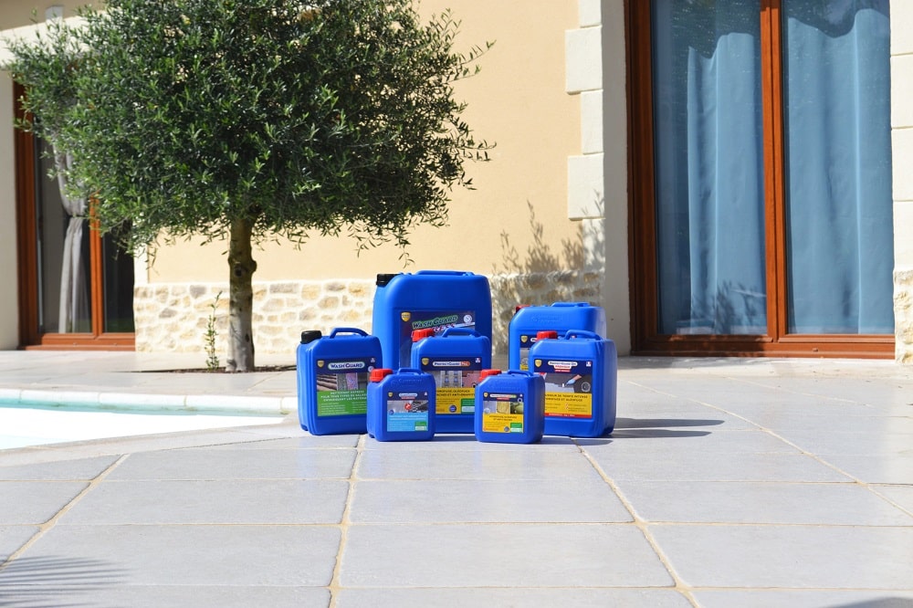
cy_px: 304
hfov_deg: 28.1
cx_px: 456
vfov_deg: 18.9
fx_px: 1825
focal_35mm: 72
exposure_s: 1/320
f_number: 9
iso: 100
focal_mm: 48
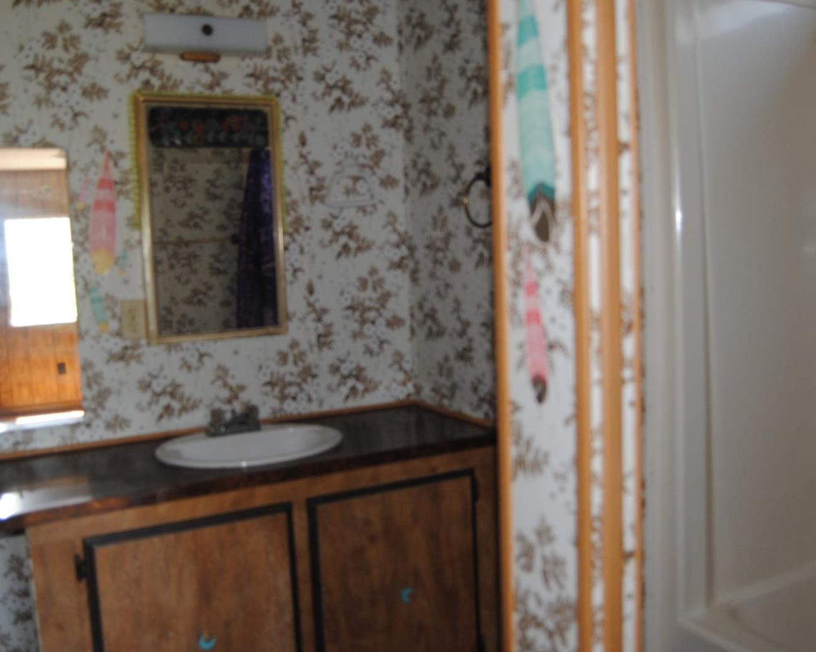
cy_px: 327
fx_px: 787
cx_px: 405
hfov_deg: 54.8
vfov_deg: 45.1
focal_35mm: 33
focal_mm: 19
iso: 200
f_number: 3.5
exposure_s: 1/60
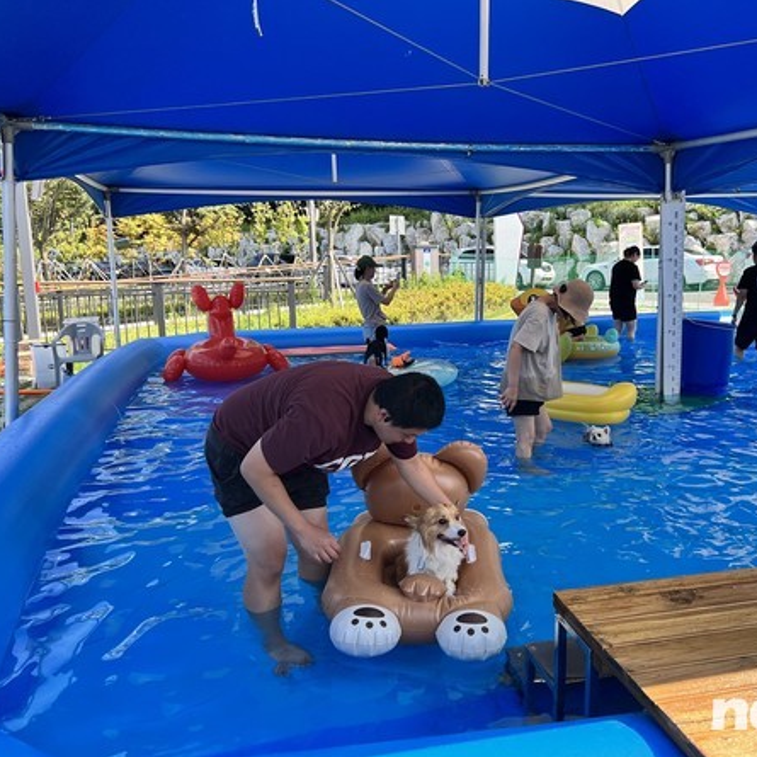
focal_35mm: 31
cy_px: 379
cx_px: 461
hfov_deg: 52.1
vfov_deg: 52.5
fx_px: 767
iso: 50
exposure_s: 1/924
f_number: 1.5
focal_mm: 5.7
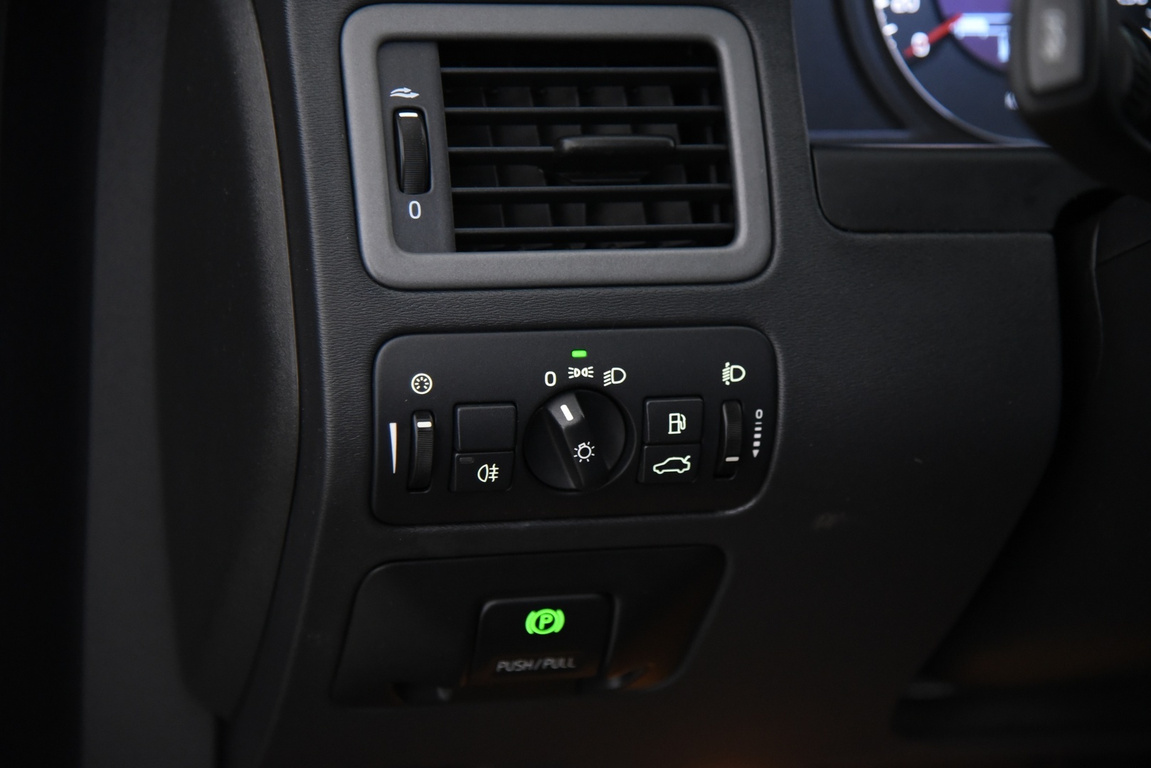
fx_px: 3038
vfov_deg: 14.4
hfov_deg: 21.5
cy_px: 384
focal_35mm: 95
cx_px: 576
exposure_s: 1/20
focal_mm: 95
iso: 4000
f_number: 4
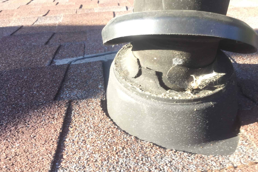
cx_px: 130
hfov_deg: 53.1
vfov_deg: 36.8
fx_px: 258
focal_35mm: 36
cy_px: 72
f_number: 2.4
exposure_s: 1/60
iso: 25
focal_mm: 3.3
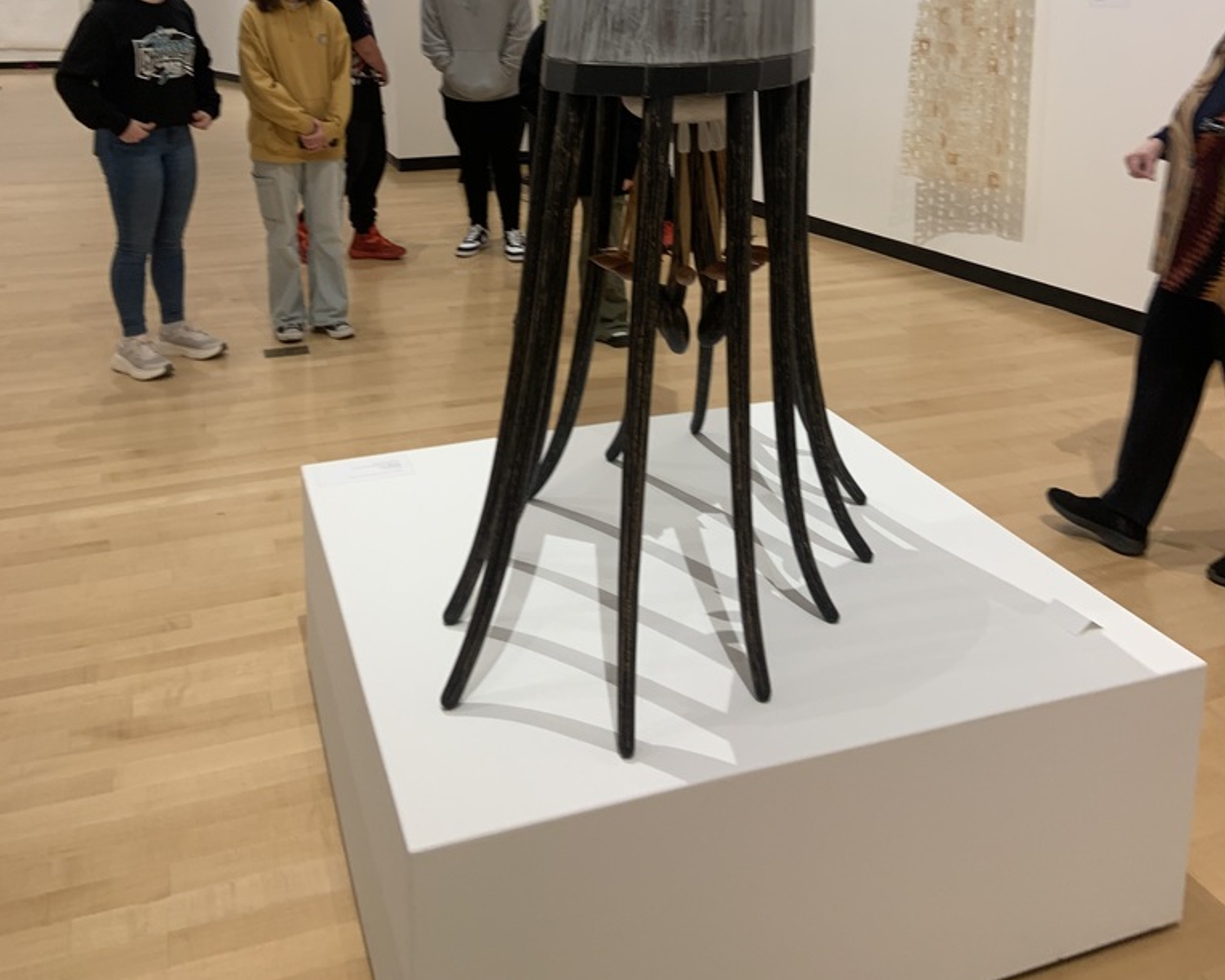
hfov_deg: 52.8
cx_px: 611
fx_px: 1233
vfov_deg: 41.6
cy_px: 204
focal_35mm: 34
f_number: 1.8
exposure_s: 1/60
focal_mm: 4.25
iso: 100
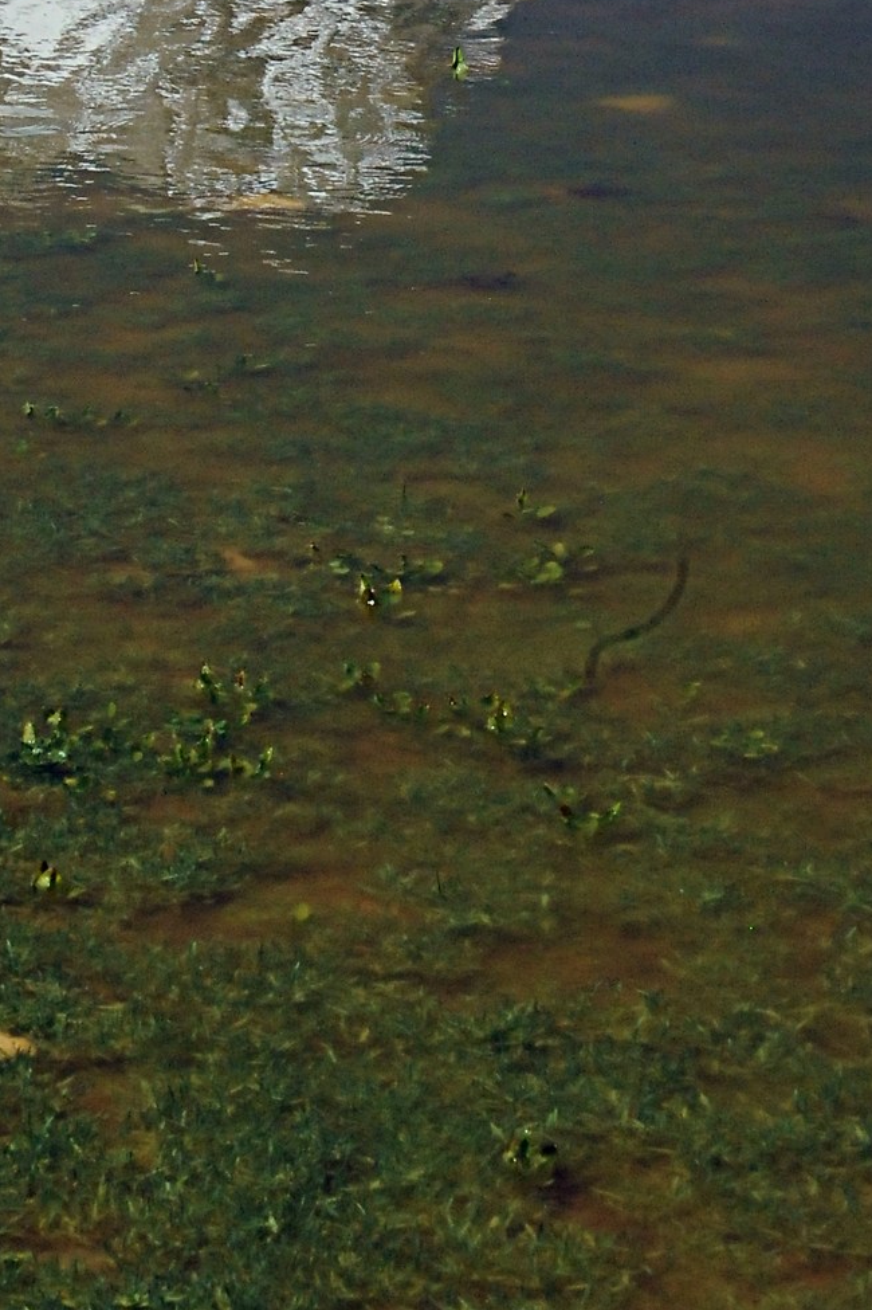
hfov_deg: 11.0
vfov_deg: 16.1
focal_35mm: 123
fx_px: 4472
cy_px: -170
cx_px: -110
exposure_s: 1/400
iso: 3200
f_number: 22
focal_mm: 50
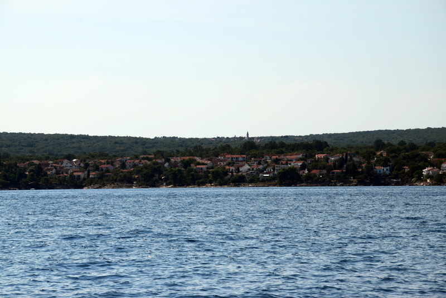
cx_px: 223
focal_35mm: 158
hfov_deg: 13.0
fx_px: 1952
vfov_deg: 8.7
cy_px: 149
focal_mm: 105
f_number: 11
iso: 400
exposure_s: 1/500
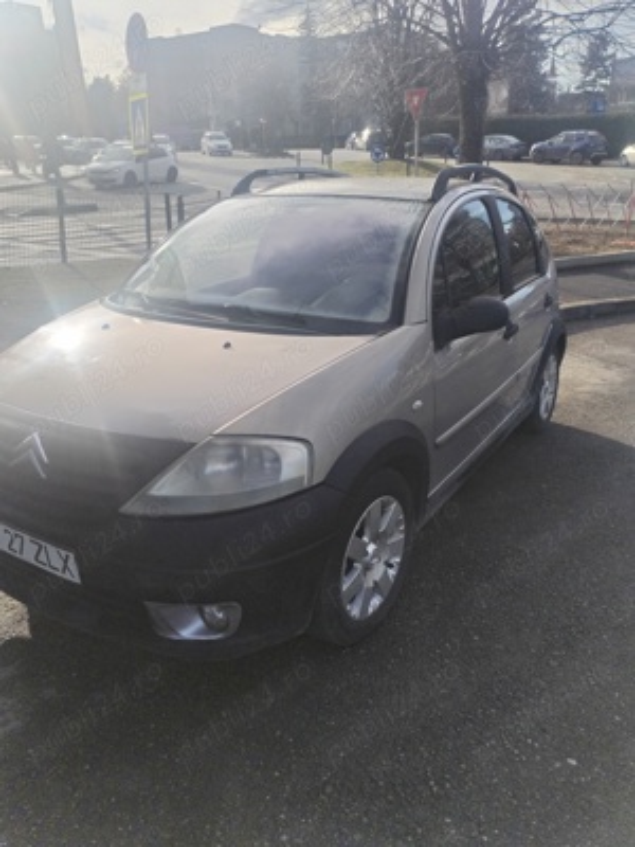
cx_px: 318
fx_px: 709
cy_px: 424
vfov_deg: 61.7
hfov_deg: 48.2
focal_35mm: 29
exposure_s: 1/1697
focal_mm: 4.75
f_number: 1.8
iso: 100
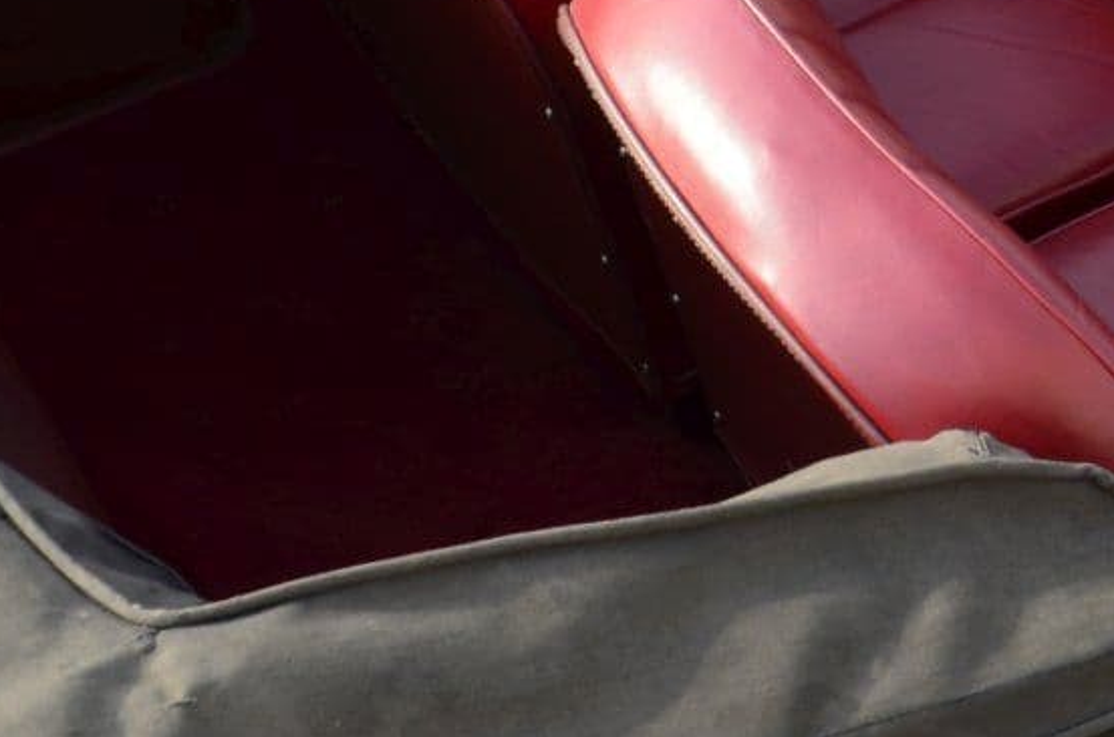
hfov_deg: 12.4
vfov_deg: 8.1
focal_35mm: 166
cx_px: 898
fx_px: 5125
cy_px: -377
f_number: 9.5
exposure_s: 1/60
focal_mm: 34
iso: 220
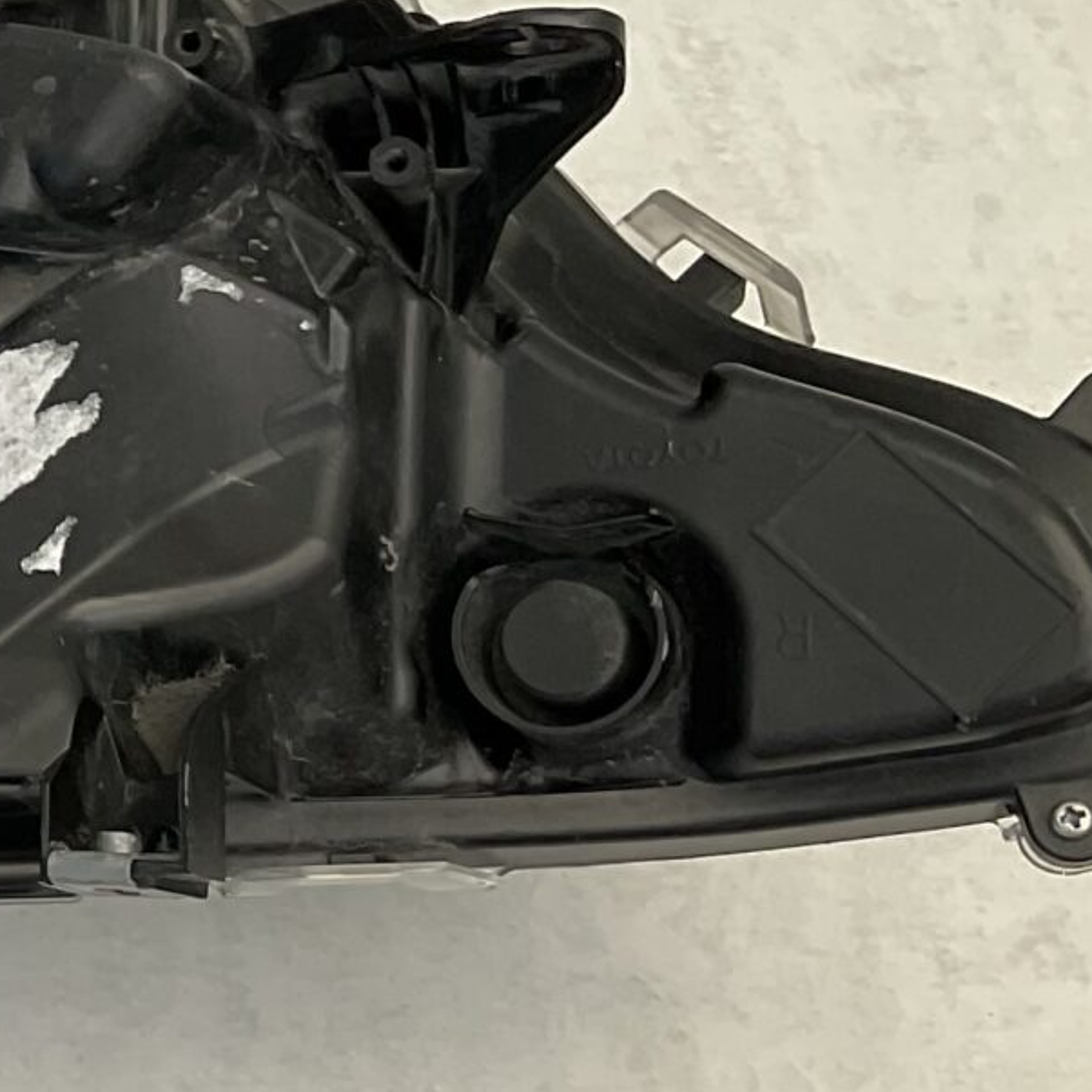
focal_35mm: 109
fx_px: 3890
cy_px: 457
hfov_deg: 13.9
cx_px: -980
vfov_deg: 16.0
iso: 16
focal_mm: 3
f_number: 1.8
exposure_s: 1/781
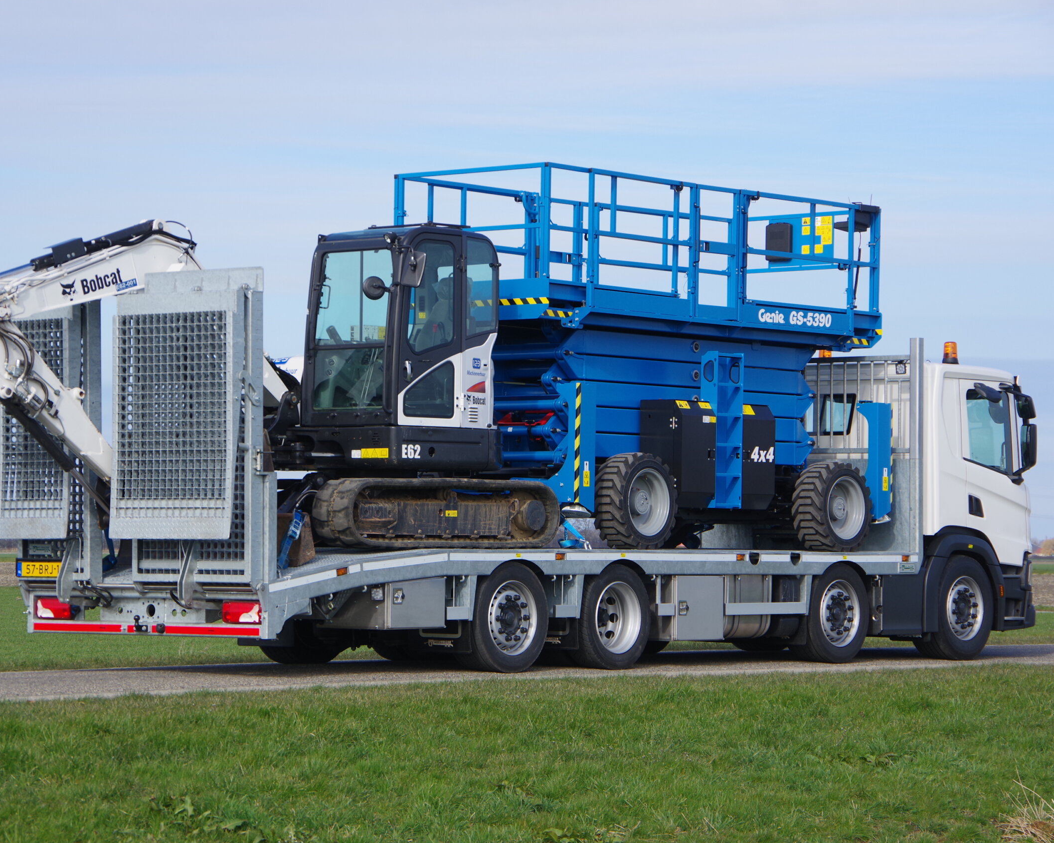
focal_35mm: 102
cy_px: 419
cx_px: 458
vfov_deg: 15.1
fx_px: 3182
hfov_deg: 18.8
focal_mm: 60
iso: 200
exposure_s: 1/400
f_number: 6.3
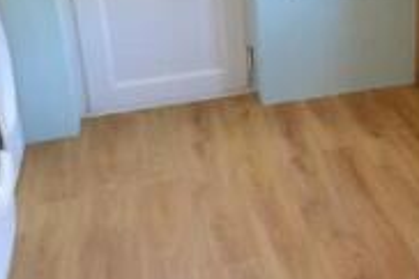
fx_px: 628
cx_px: 467
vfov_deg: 24.0
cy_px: 8
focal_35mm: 54
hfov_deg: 32.3
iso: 400
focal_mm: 10
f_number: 8
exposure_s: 1/13
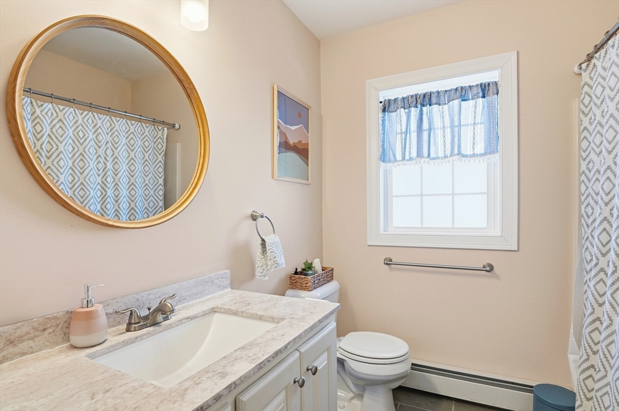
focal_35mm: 16
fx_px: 283
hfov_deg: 95.1
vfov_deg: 71.9
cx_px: 310
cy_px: 206
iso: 800
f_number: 7.1
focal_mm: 11
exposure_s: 1/500
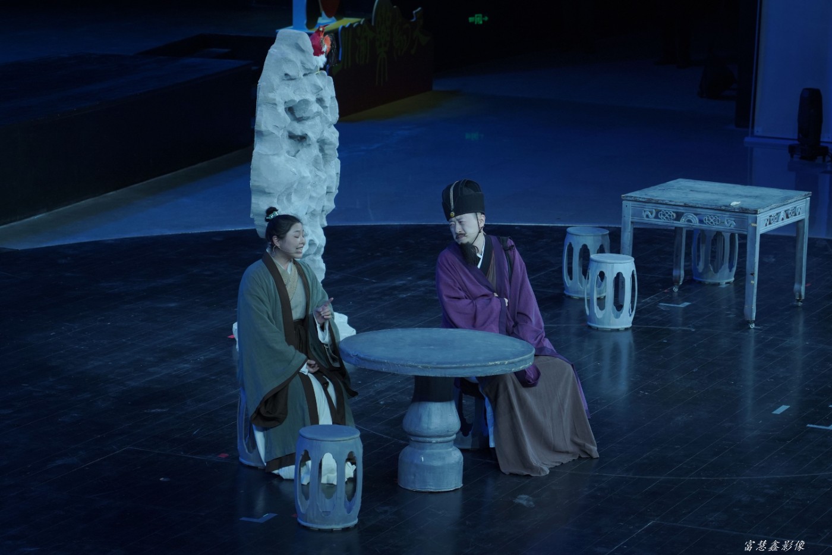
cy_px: 278
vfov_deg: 13.8
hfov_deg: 20.6
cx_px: 416
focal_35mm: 99
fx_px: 2288
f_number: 4
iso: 1250
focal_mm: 99
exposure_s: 1/800
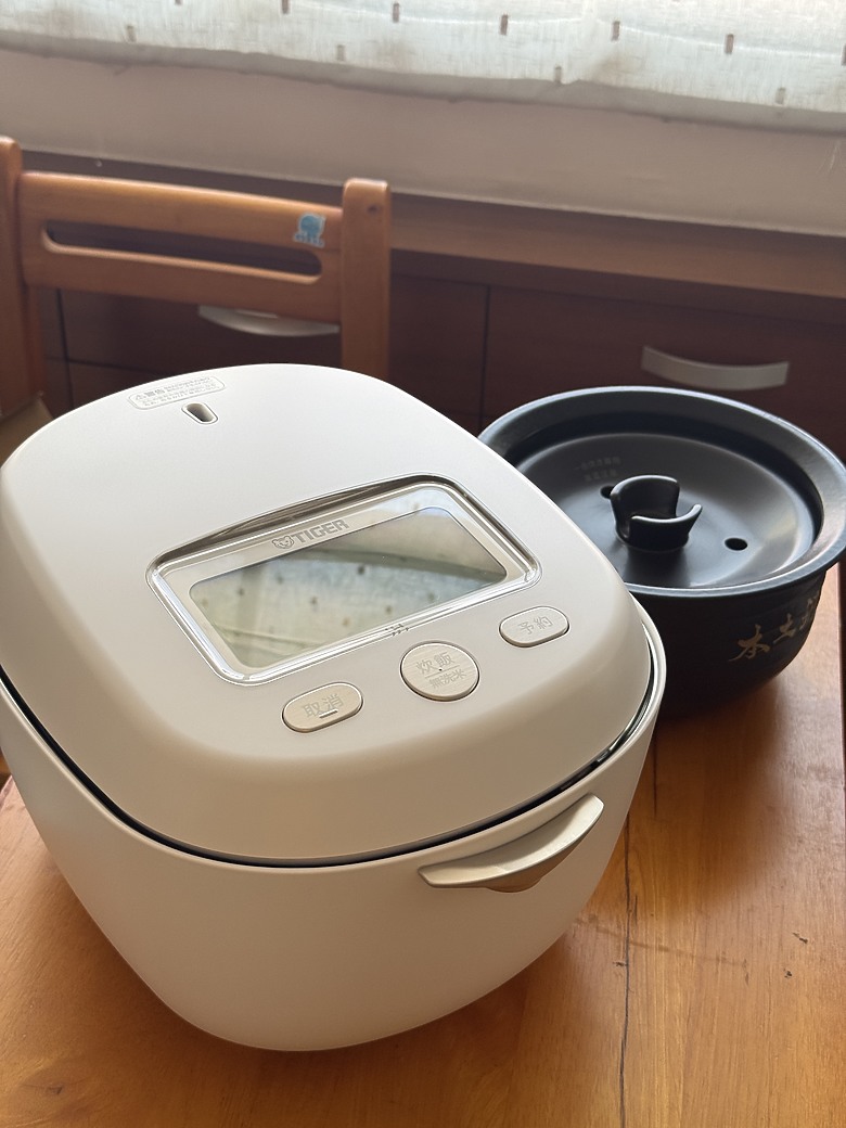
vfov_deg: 39.7
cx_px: 423
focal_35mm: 48
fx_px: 1564
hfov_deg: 30.3
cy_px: 564
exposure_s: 1/117
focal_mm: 6.76
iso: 100
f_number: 1.78
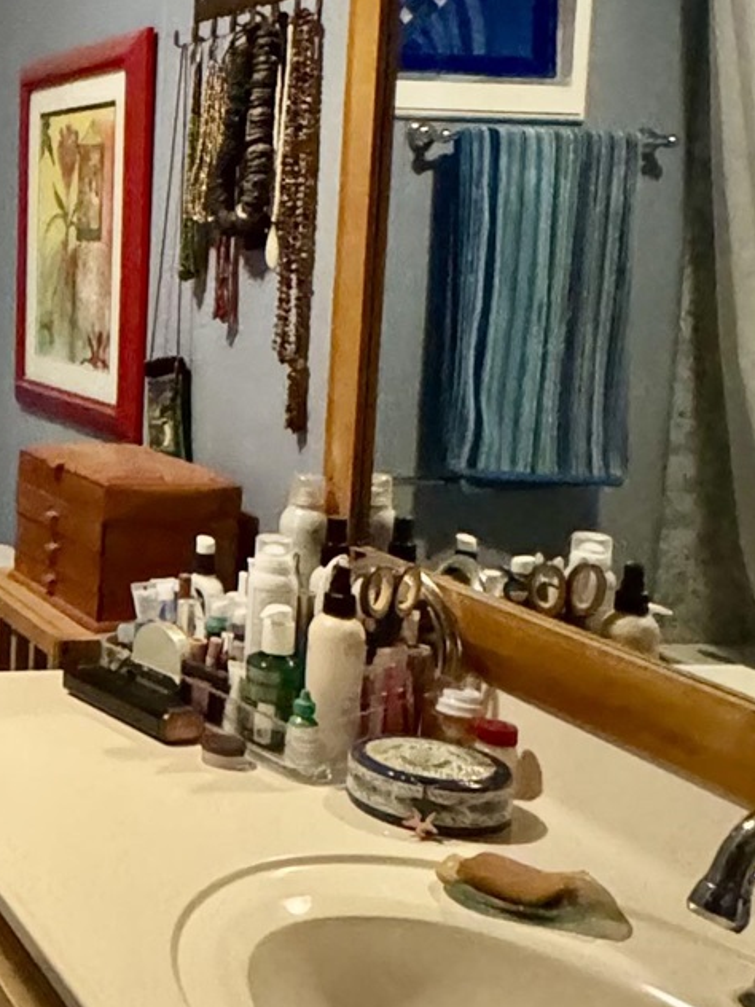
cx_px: -379
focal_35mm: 51
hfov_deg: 23.1
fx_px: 1483
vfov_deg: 37.2
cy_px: 351
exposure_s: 1/30
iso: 1250
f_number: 2.2
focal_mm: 2.22
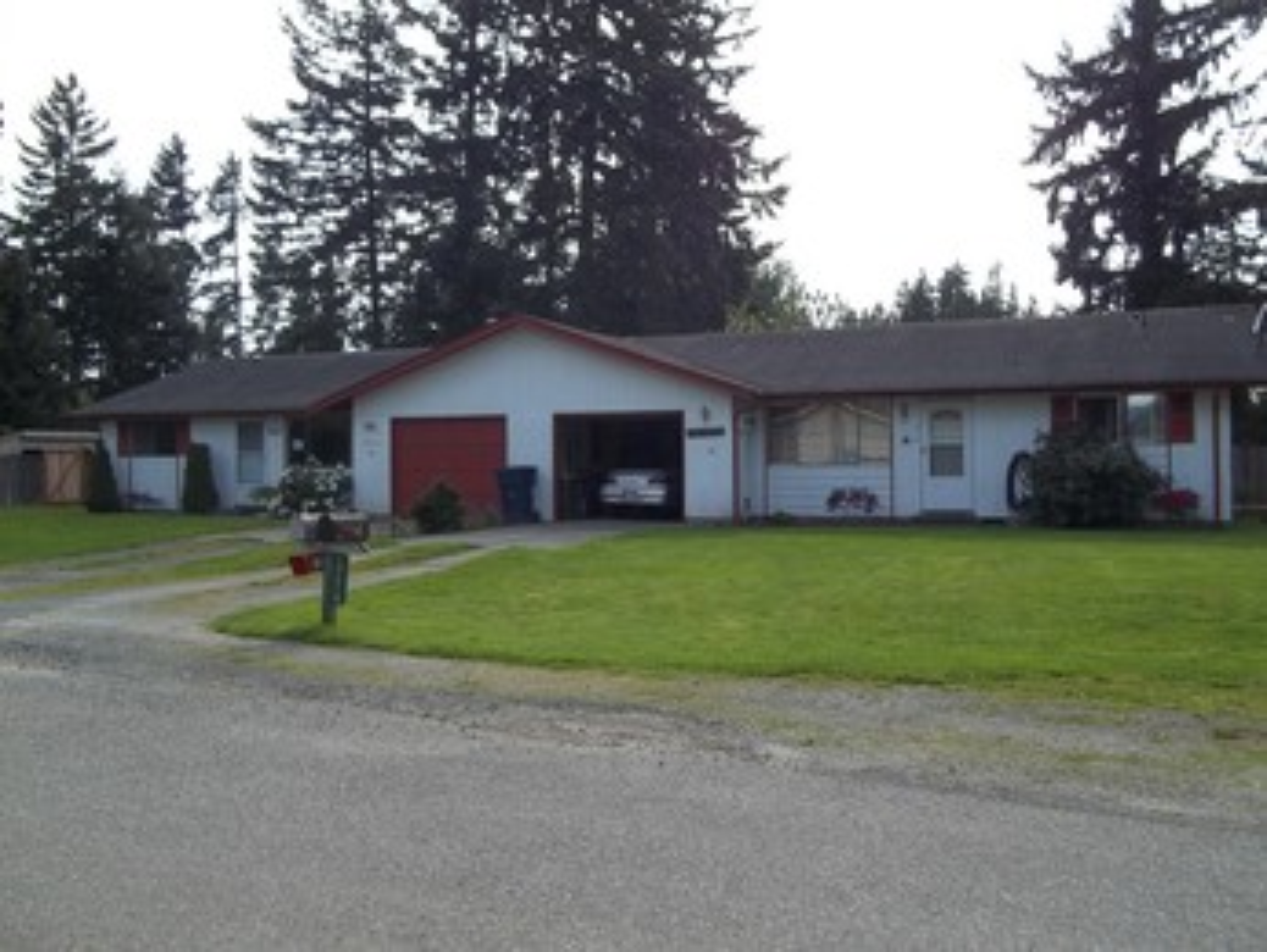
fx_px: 1172
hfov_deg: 56.8
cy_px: 476
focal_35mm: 32
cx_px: 634
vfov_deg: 44.2
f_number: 8.8
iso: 64
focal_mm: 5.7
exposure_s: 1/60
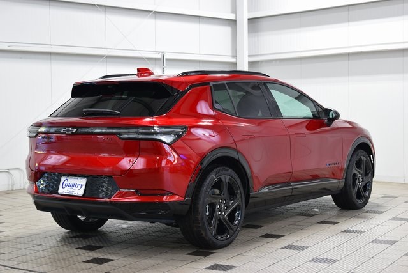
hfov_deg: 31.9
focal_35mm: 63
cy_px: 136
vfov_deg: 21.6
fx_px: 714
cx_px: 204
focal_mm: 42
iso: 640
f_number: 6.3
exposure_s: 1/15
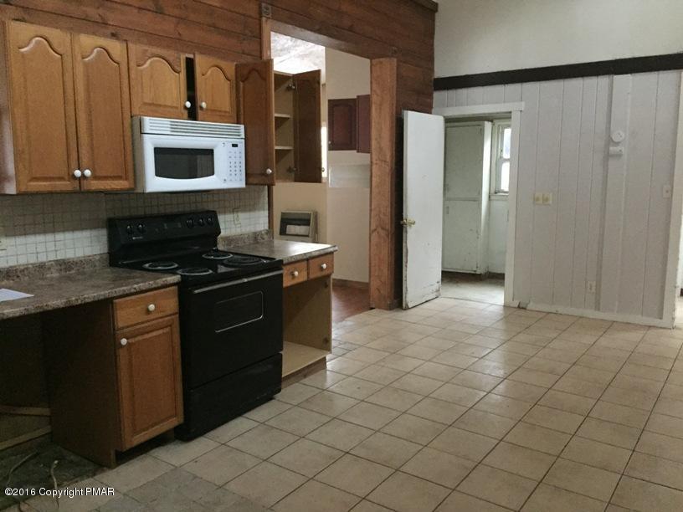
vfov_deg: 48.2
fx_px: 572
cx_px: 342
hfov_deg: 61.7
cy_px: 256
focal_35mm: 29
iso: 400
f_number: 2.2
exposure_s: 1/15
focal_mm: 4.15
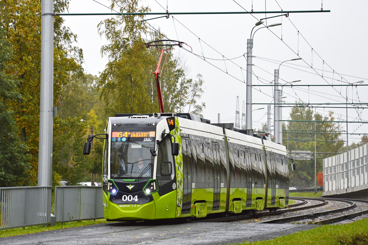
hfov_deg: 16.1
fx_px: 1303
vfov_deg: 10.8
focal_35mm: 128
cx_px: 184
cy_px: 122
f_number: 7.1
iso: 400
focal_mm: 85
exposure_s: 1/320
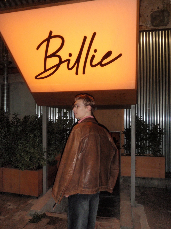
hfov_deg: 49.7
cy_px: 114
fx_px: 184
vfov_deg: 63.4
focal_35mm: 28
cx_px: 86
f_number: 3.5
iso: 200
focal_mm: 5
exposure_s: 1/30
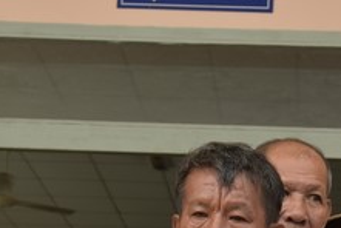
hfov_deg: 13.9
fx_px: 1394
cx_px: 224
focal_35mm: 147
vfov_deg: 9.3
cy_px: 259
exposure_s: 1/200
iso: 400
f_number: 7.1
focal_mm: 50
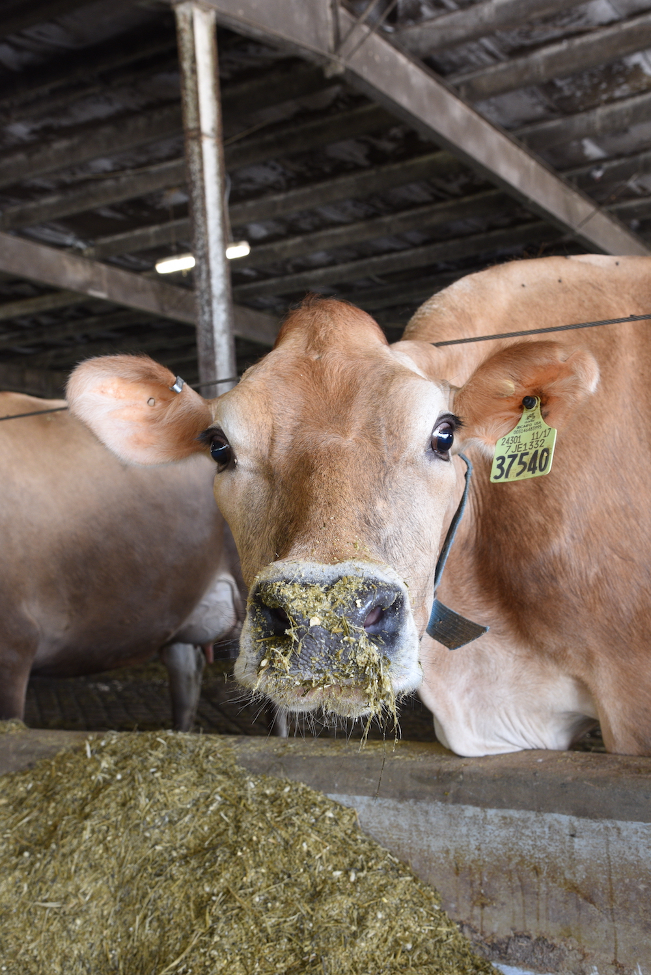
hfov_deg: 33.4
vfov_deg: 48.4
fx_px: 1084
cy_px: 488
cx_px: 326
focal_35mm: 40
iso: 1000
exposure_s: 1/25
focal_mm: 40
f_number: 8
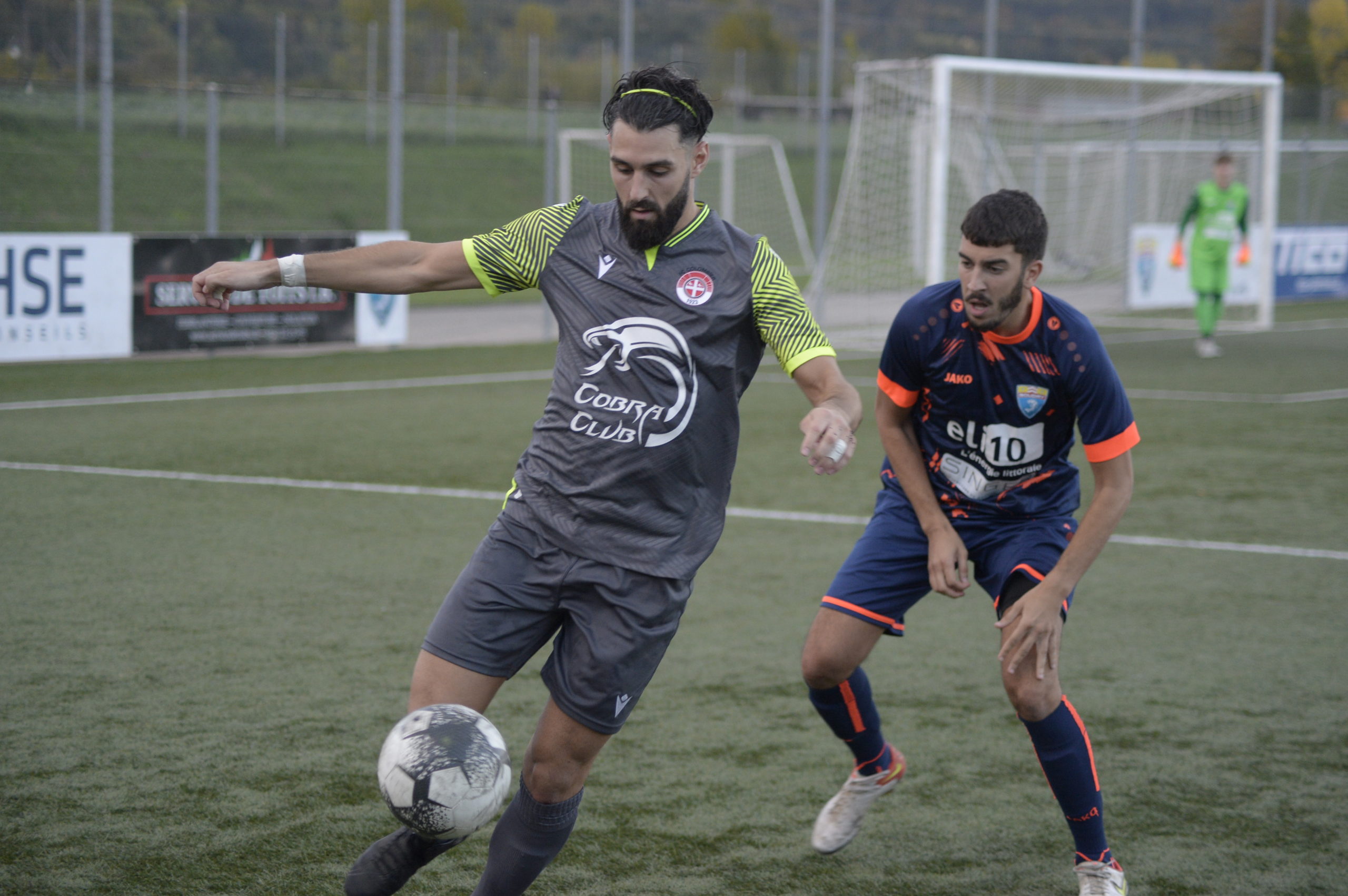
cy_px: 448
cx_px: 674
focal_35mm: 110
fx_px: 4114
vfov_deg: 12.4
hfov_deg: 18.6
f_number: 4
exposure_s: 1/500
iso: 2500
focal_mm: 110
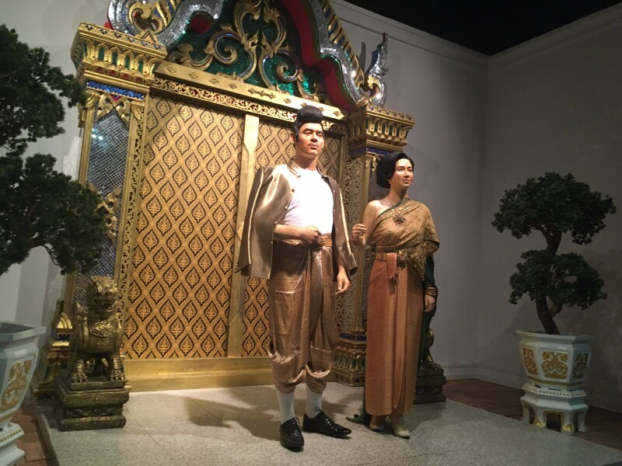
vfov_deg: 48.2
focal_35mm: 29
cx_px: 311
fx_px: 521
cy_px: 233
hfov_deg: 61.7
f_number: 2.2
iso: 160
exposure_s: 1/33
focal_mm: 4.15
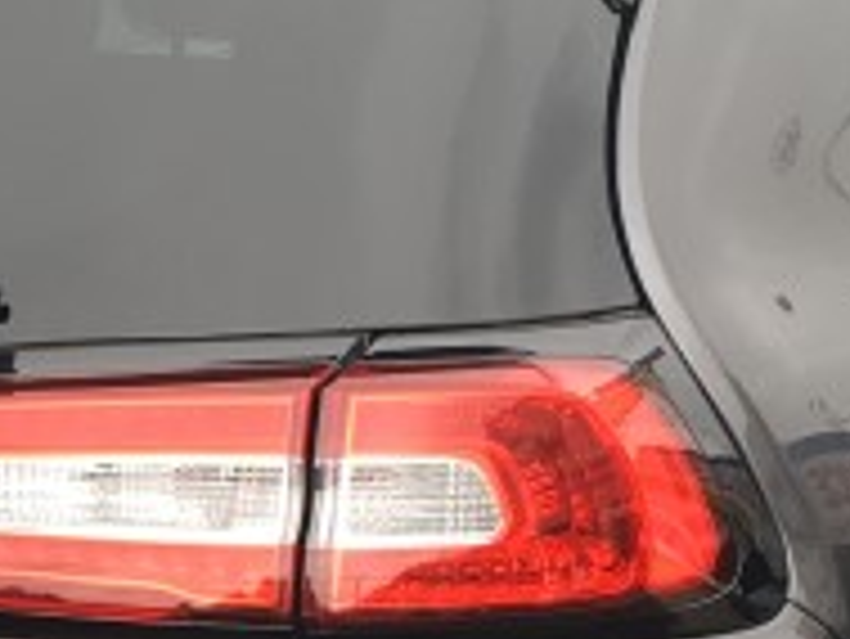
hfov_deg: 12.4
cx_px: 13
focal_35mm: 157
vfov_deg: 9.3
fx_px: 3858
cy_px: 778
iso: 25
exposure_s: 1/60
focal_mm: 4.15
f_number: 2.2
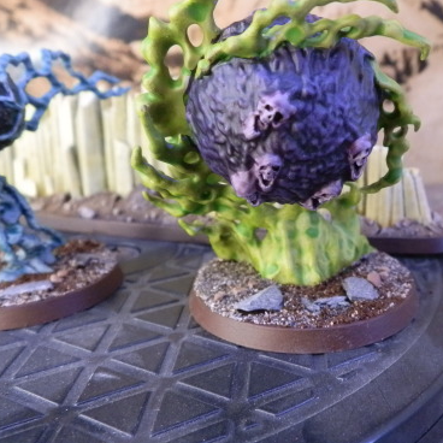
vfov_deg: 46.0
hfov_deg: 45.3
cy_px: 202
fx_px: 521
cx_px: 300
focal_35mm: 36
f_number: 3.1
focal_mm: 5
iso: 400
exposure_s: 1/60
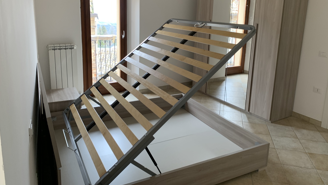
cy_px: 64
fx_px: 252
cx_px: 161
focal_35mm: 29
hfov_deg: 66.1
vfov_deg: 39.8
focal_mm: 4.25
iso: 100
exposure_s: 1/115
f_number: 1.8
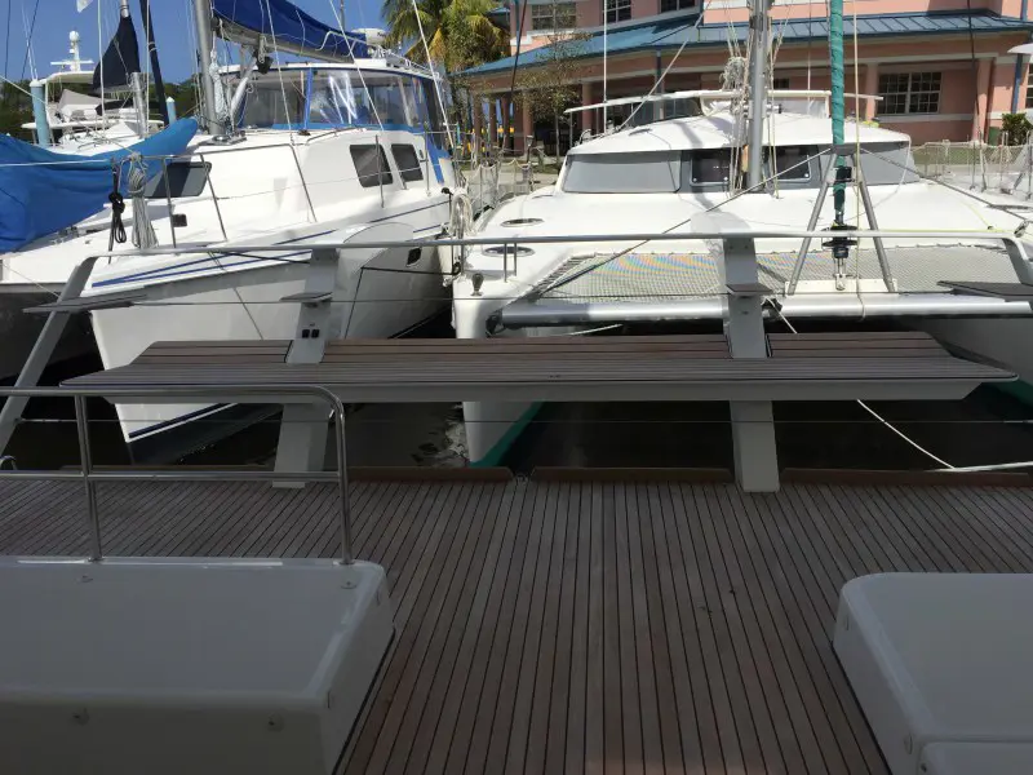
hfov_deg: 61.7
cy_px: 388
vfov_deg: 48.2
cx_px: 516
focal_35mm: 29
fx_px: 865
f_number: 2.2
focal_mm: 4.15
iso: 32
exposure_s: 1/4405
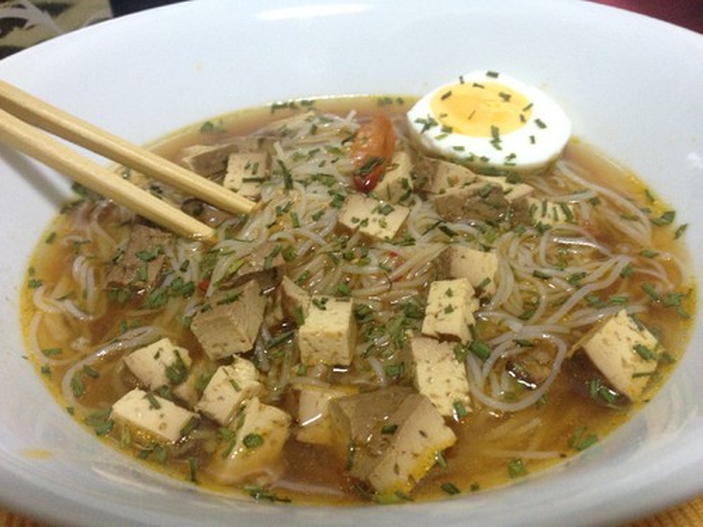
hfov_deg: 52.6
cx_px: 352
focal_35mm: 35
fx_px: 711
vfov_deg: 40.7
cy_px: 264
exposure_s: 1/20
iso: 200
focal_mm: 4.28
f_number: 2.4
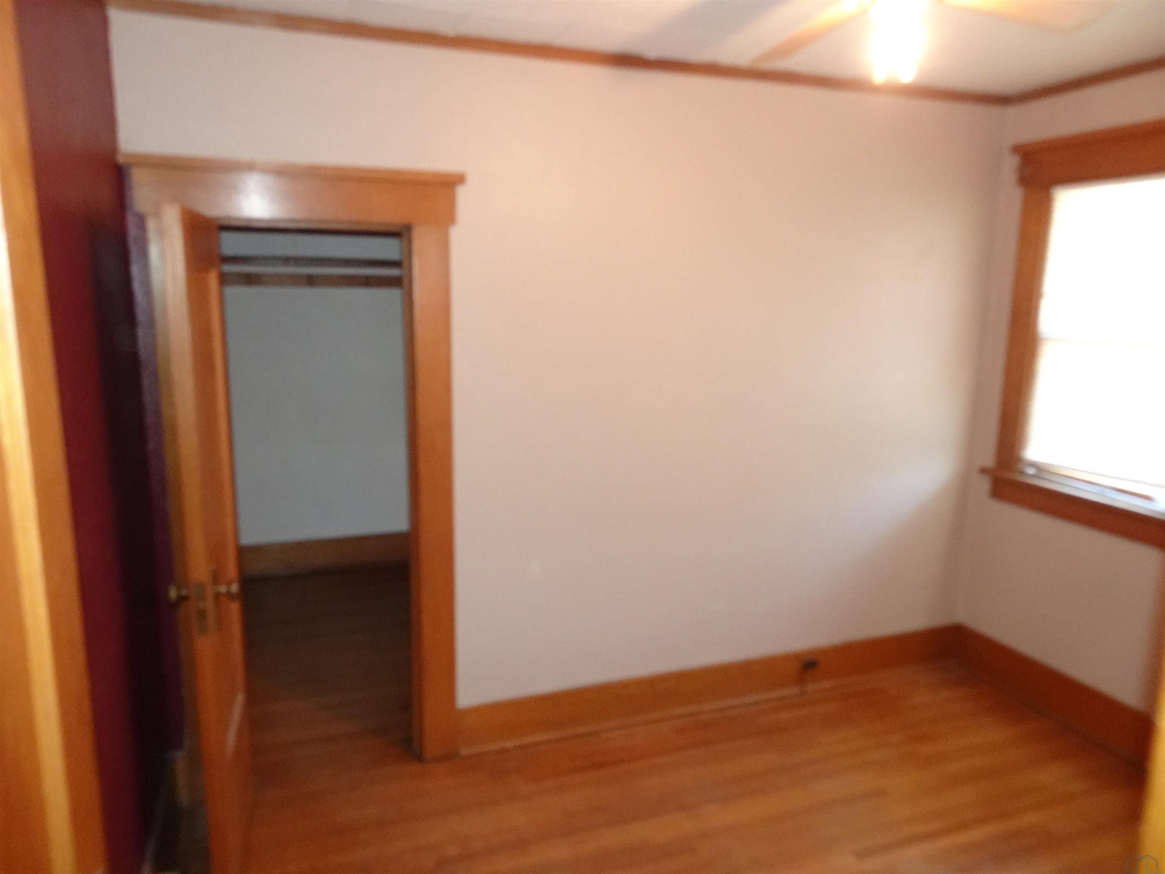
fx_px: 808
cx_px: 582
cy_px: 437
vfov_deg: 56.8
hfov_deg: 71.6
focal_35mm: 24
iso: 500
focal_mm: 4.26
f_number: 3.5
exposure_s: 1/13
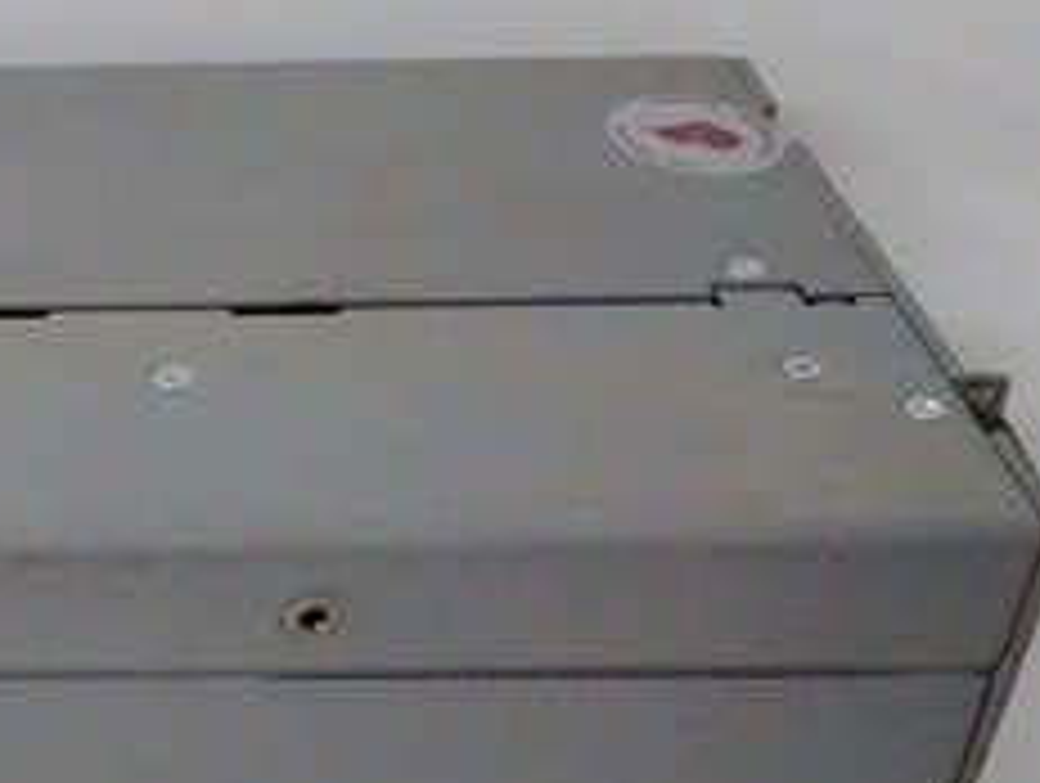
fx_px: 2106
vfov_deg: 21.0
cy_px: 531
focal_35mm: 70
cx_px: -135
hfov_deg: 25.5
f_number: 2
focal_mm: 3.79
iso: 655
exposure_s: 1/33
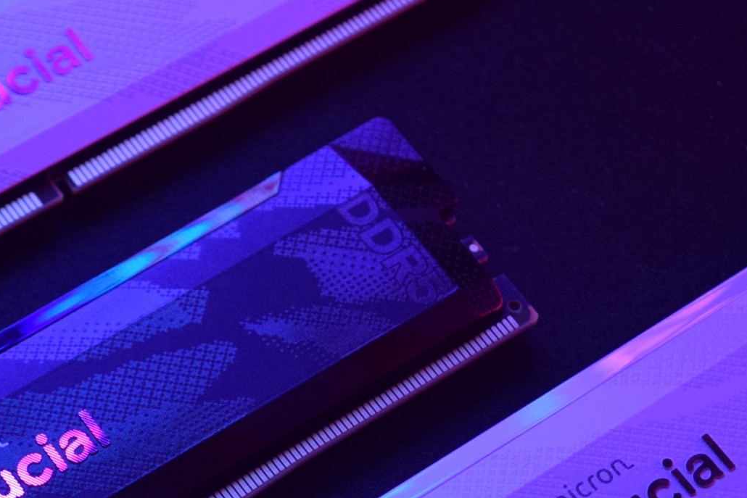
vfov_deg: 7.9
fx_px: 3591
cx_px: 9
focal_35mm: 173
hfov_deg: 11.8
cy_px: 452
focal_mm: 55
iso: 1600
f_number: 5.6
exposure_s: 1/8
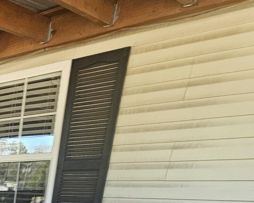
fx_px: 361
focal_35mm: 48
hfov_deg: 26.2
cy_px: 317
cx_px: -142
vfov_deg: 23.8
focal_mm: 2.2
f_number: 2.2
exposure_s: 1/120
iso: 80
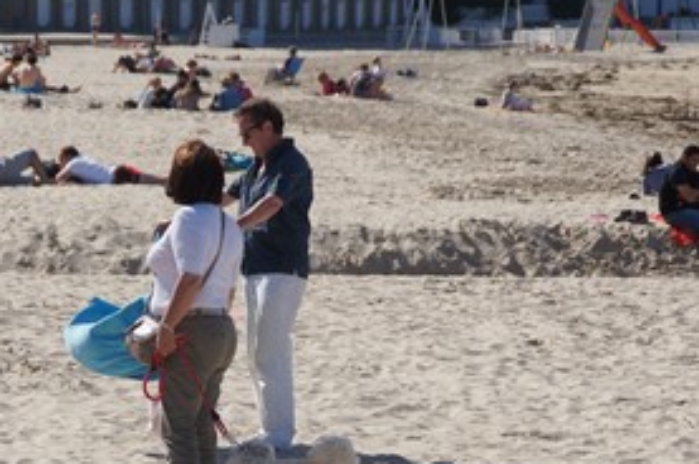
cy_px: 357
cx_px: 209
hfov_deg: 8.3
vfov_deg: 5.5
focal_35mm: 249
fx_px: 4829
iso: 100
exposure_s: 1/400
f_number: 7.1
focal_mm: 100
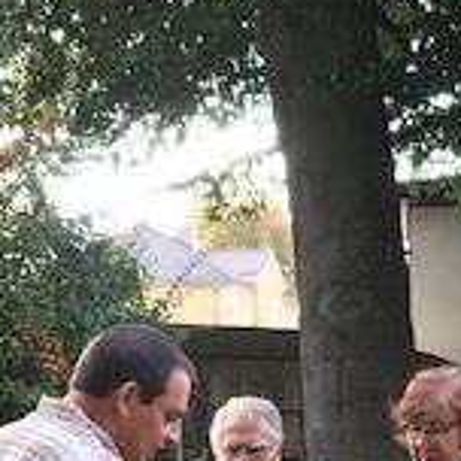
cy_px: 540
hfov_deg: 16.5
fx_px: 1567
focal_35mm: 104
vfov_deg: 16.1
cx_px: 428
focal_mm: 3.99
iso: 25
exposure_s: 1/100
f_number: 1.8
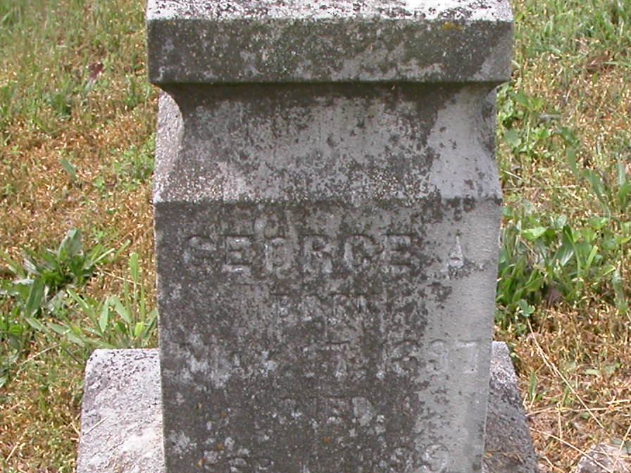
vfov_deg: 14.7
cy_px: 415
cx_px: 428
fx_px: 1823
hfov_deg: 19.6
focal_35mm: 100
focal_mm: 8.9
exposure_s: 1/126
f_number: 4.5
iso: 100
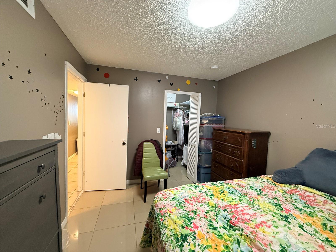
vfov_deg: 85.7
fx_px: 136
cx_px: 168
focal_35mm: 14
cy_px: 126
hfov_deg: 102.1
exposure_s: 1/60
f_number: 2.2
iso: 400
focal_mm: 2.22
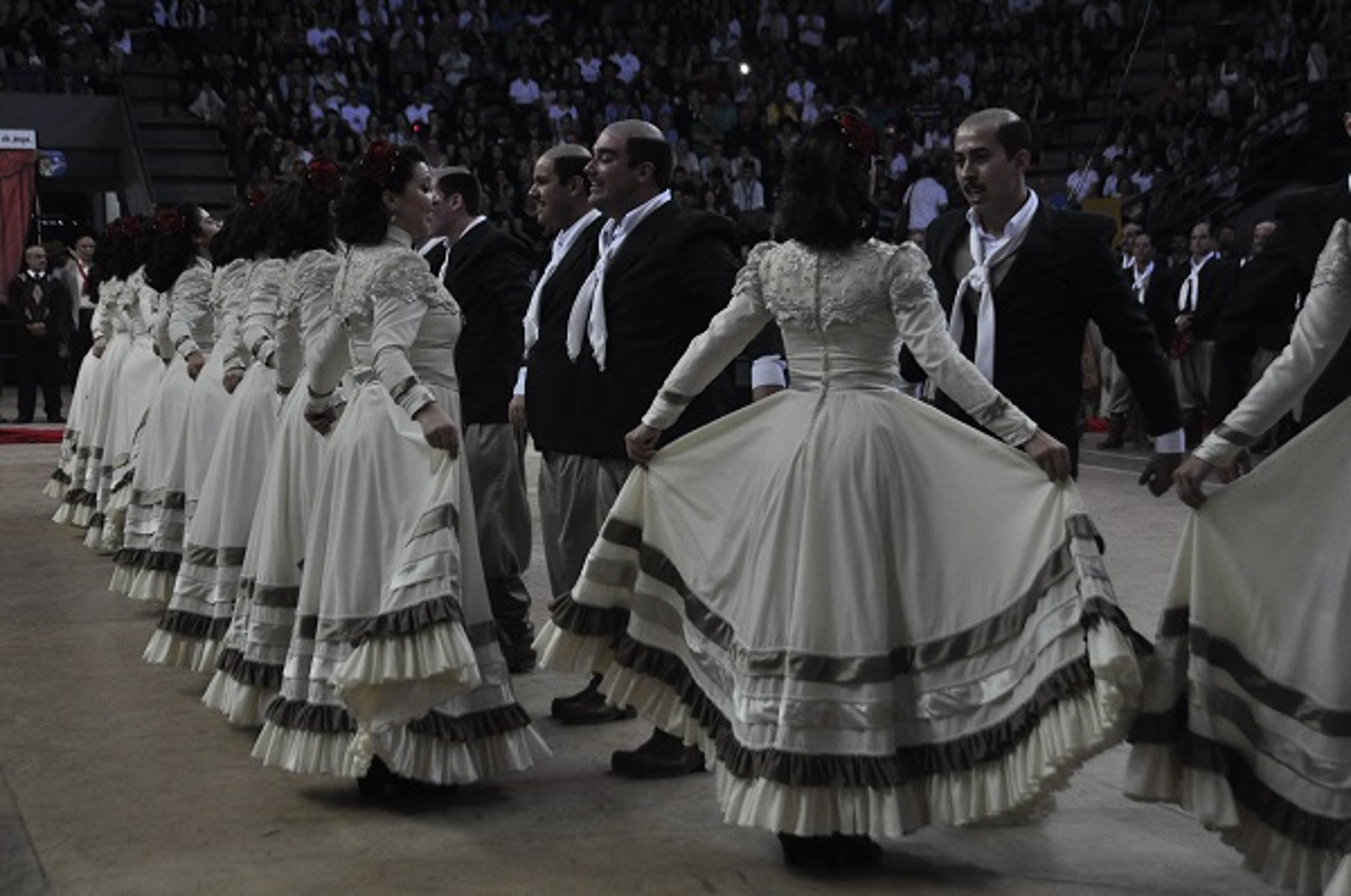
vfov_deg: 15.7
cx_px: 676
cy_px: 448
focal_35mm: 87
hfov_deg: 23.4
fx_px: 3260
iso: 1400
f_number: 5
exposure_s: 1/125
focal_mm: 58
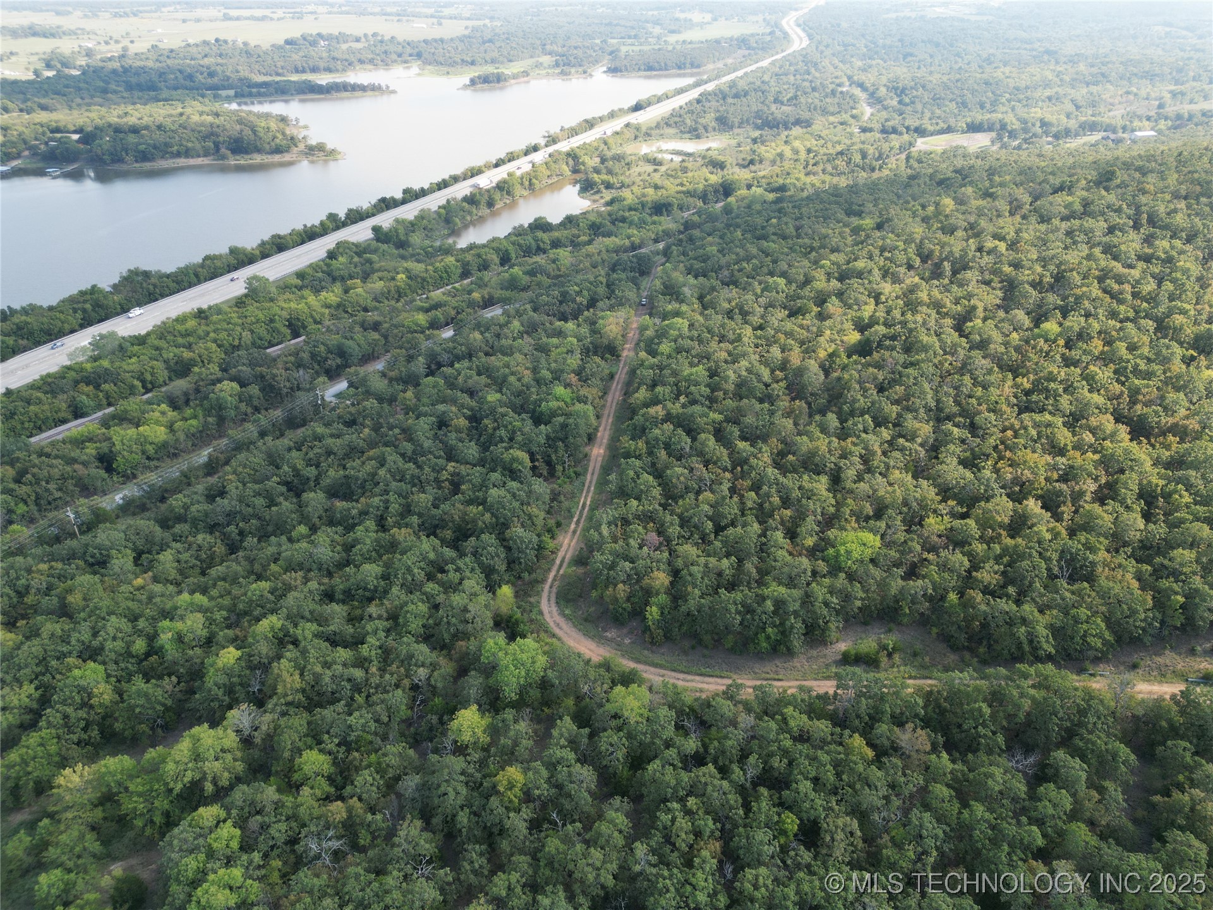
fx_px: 841
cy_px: 455
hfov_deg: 71.6
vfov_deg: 56.8
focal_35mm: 24
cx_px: 606
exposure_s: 1/800
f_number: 1.7
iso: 200
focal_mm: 6.72
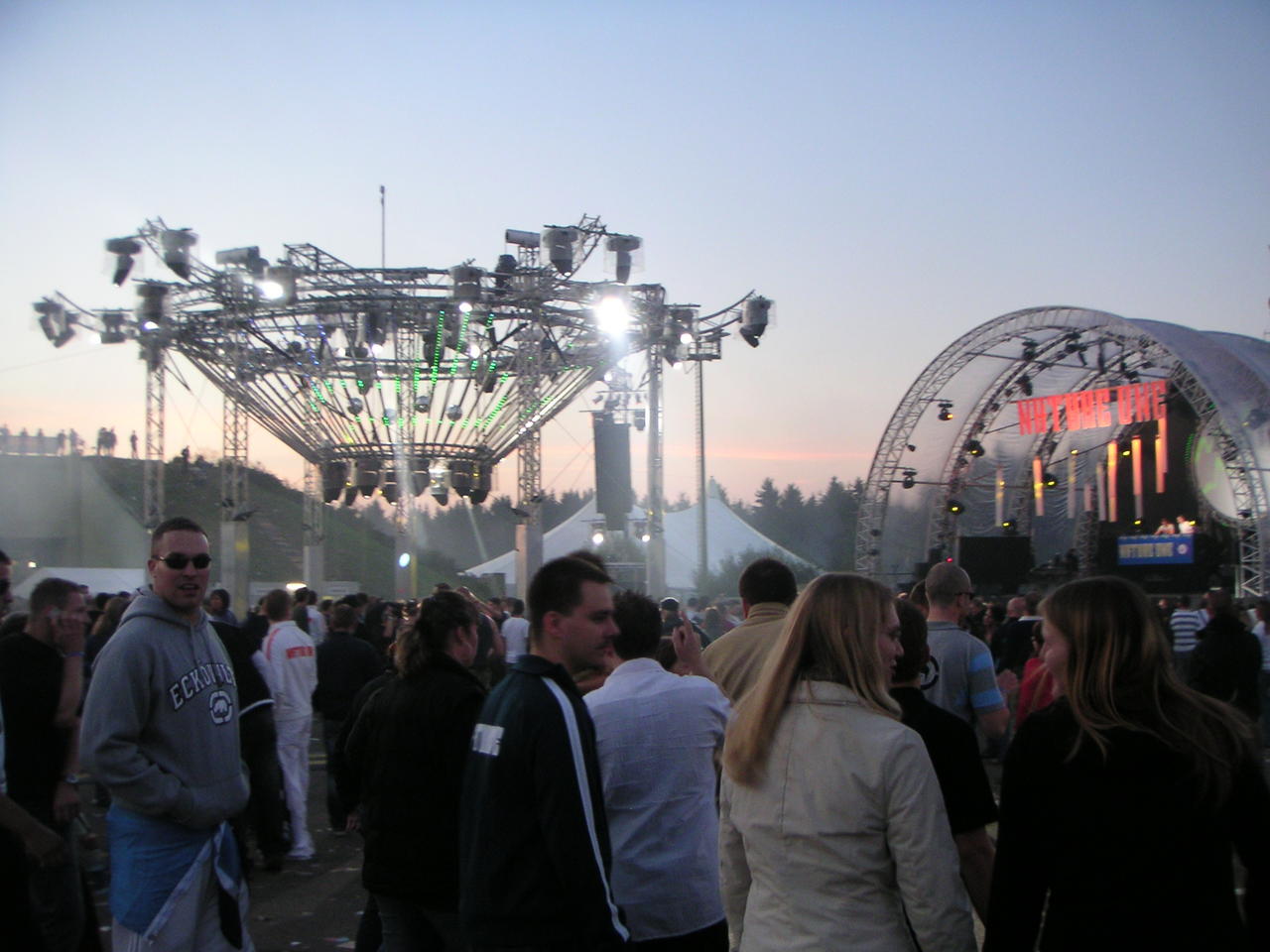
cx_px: 635
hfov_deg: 49.0
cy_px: 476
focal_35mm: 38
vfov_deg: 37.7
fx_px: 1394
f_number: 2.8
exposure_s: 1/45
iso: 100
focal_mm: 6
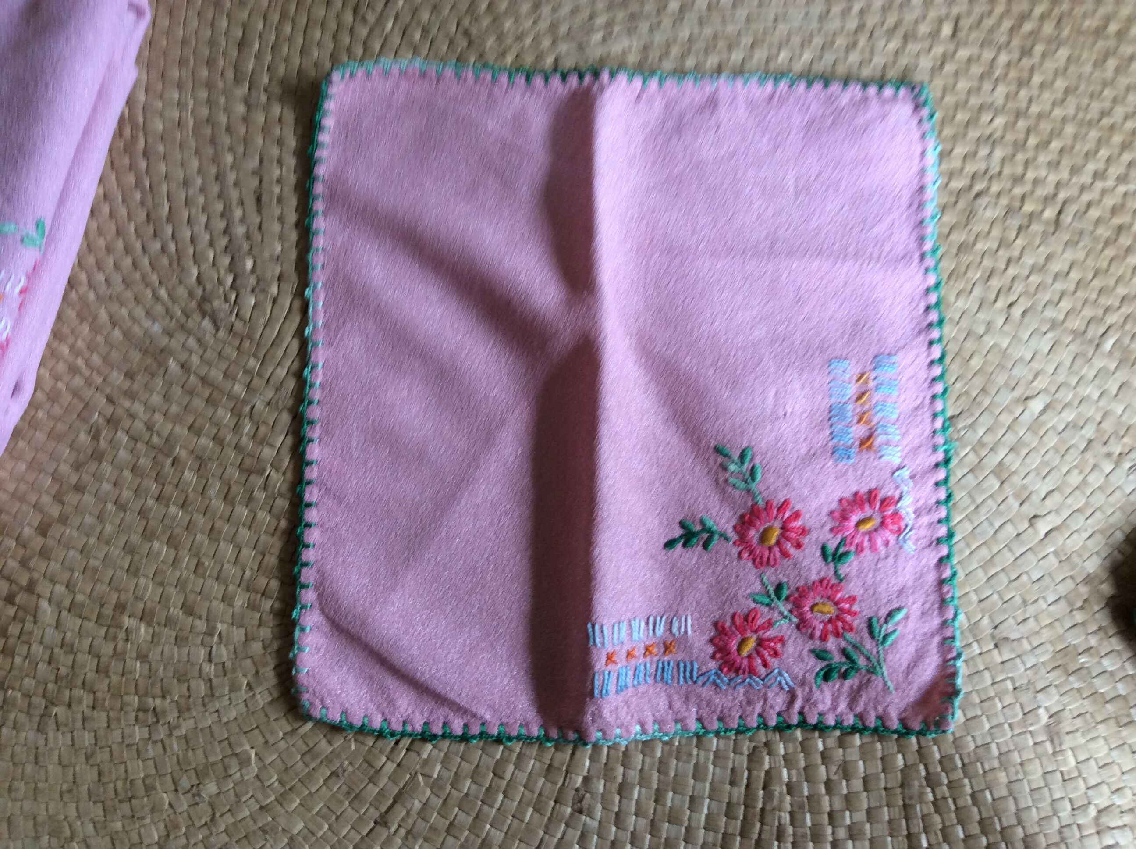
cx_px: 568
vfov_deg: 44.1
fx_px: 1049
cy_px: 424
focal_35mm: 32
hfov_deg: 56.9
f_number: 2.4
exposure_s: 1/25
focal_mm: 3.3
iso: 64
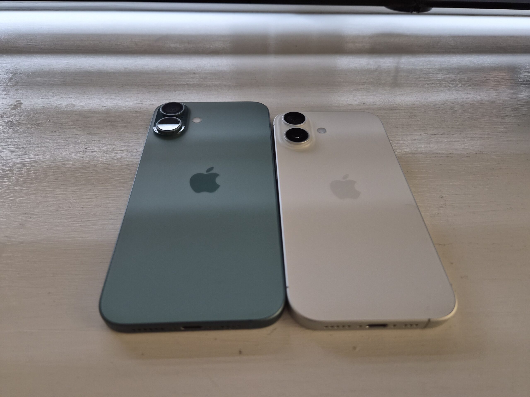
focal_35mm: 23
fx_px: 352
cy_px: 198
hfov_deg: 73.9
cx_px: 265
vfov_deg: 58.9
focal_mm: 5.4
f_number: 1.8
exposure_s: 1/100
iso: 160
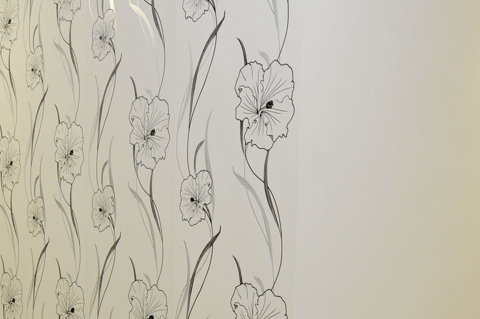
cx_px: 258
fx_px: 573
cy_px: 315
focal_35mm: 43
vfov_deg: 29.2
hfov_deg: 45.4
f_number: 6.3
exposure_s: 1/60
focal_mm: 14
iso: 500
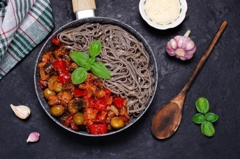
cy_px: 80
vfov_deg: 22.5
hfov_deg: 33.5
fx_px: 399
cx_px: 120
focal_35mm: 60
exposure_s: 1/160
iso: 125
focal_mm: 40
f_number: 10
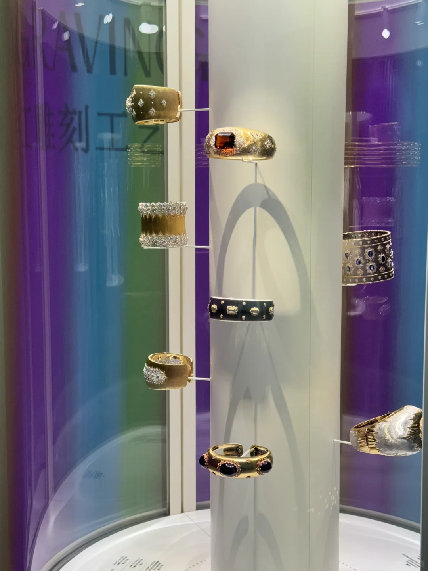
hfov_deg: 30.3
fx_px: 791
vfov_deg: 39.7
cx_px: 214
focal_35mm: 48
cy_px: 286
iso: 100
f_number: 1.78
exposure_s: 1/388
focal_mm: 6.76
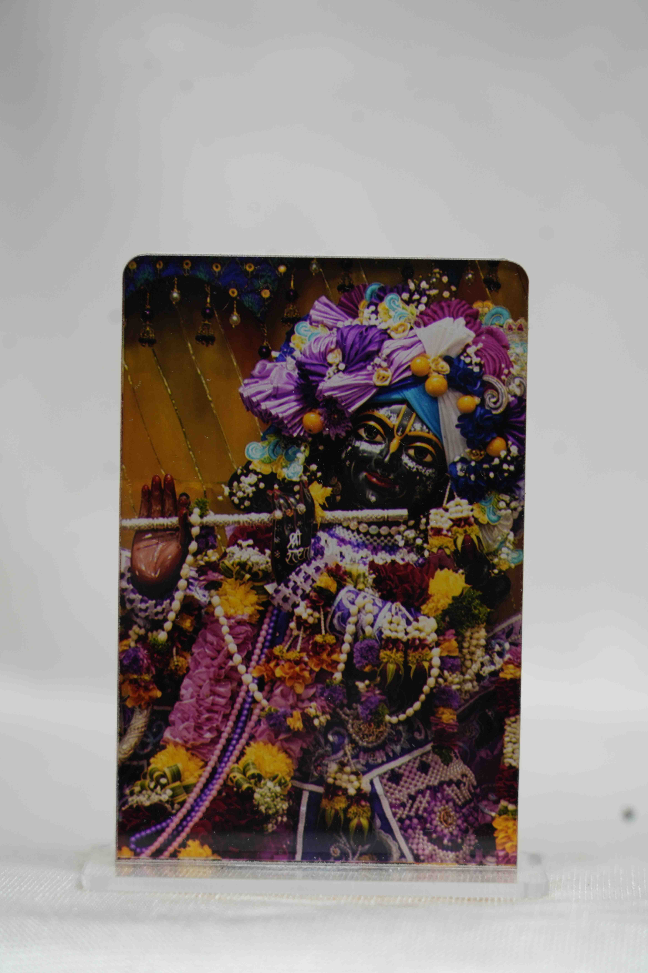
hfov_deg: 13.0
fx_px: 2835
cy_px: 486
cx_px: 324
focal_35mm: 105
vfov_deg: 19.5
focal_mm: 105
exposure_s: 1/60
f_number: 5.6
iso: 250
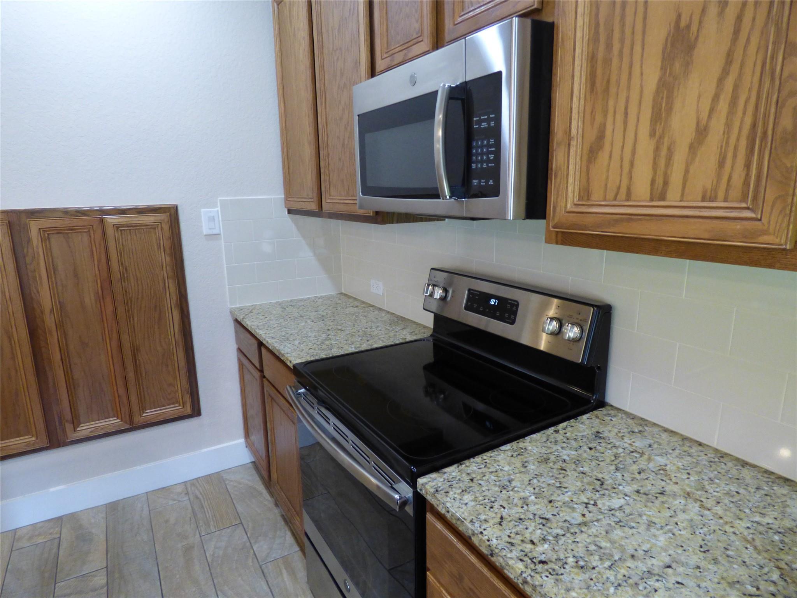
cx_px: 398
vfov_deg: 66.0
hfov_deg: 81.7
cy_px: 299
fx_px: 460
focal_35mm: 20
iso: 400
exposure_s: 1/25
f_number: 2.8
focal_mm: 3.58
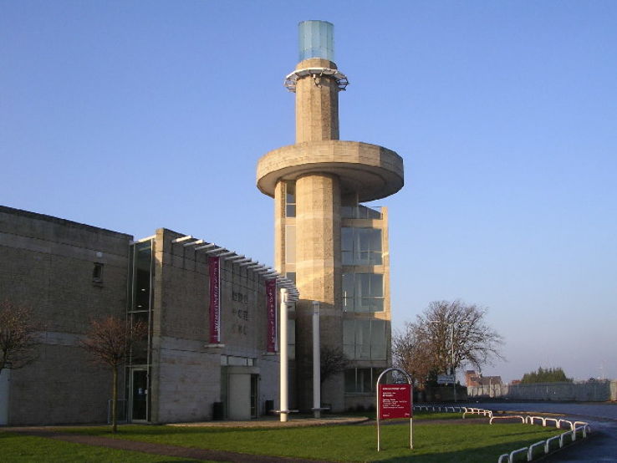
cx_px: 308
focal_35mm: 38
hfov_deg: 49.0
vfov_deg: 37.7
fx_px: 678
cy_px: 232
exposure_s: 1/170
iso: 100
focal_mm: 5.8
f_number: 5.6
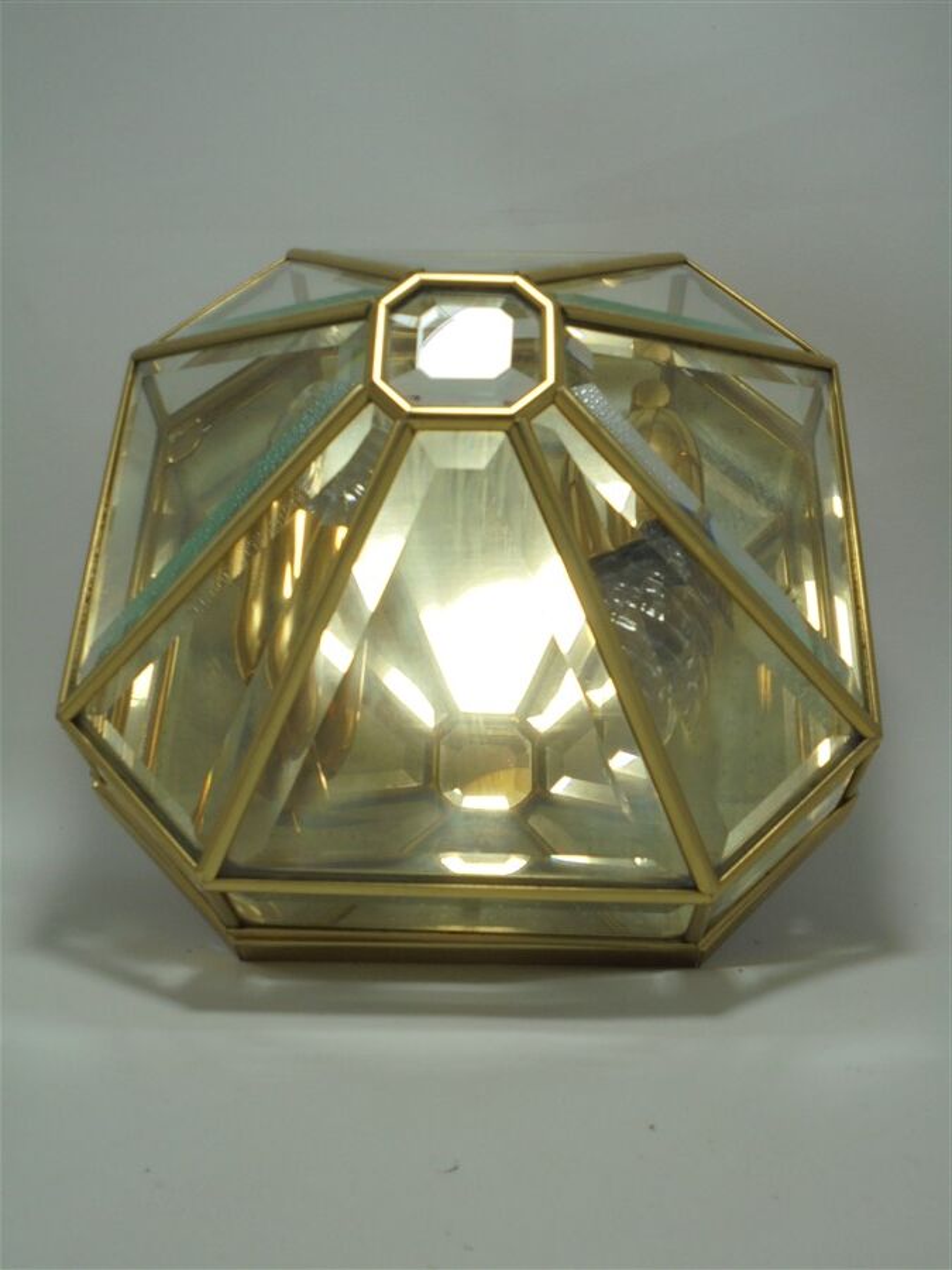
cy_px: 635
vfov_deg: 49.0
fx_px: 1393
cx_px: 476
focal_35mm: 38
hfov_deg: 37.7
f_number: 4.2
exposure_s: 1/125
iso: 100
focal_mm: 6.9
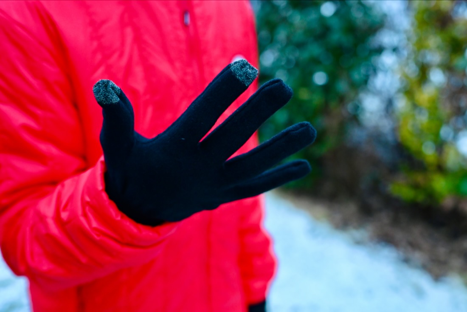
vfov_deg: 37.9
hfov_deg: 54.4
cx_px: 234
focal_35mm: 35
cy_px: 156
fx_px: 454
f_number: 2.8
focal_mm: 35
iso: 3200
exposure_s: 1/100
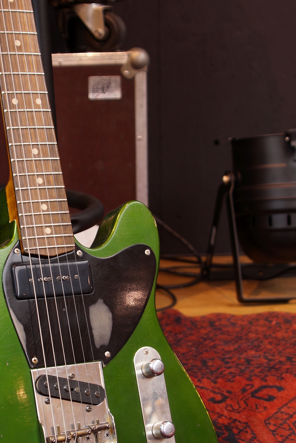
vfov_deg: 27.2
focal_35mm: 74
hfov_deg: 18.2
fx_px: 913
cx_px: 58
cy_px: 293
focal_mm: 30
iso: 100
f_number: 5
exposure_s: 1/8
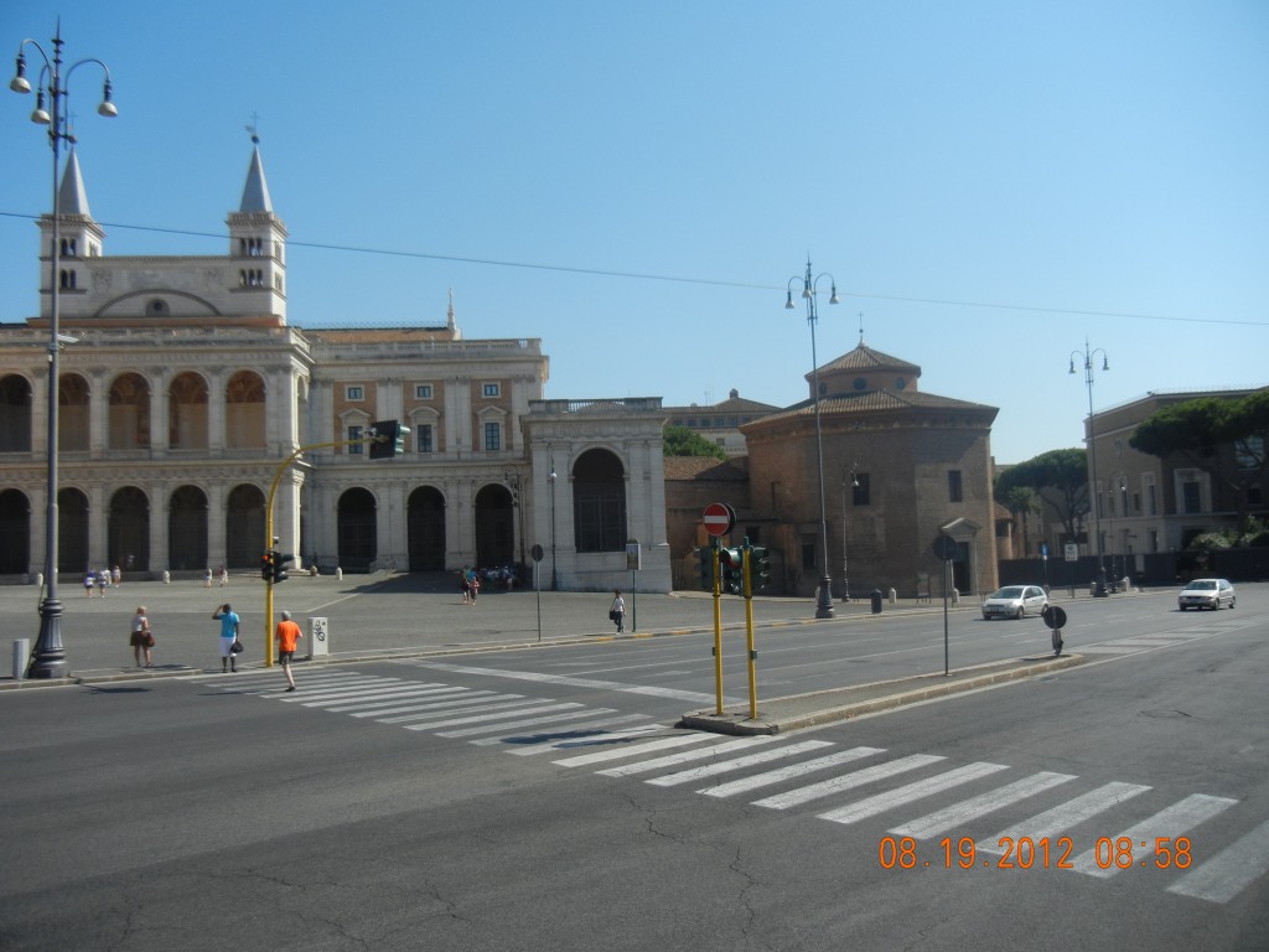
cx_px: 634
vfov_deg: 46.8
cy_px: 476
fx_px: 1100
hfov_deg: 60.0
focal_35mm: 30
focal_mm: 5.4
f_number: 7
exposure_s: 1/428
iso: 160
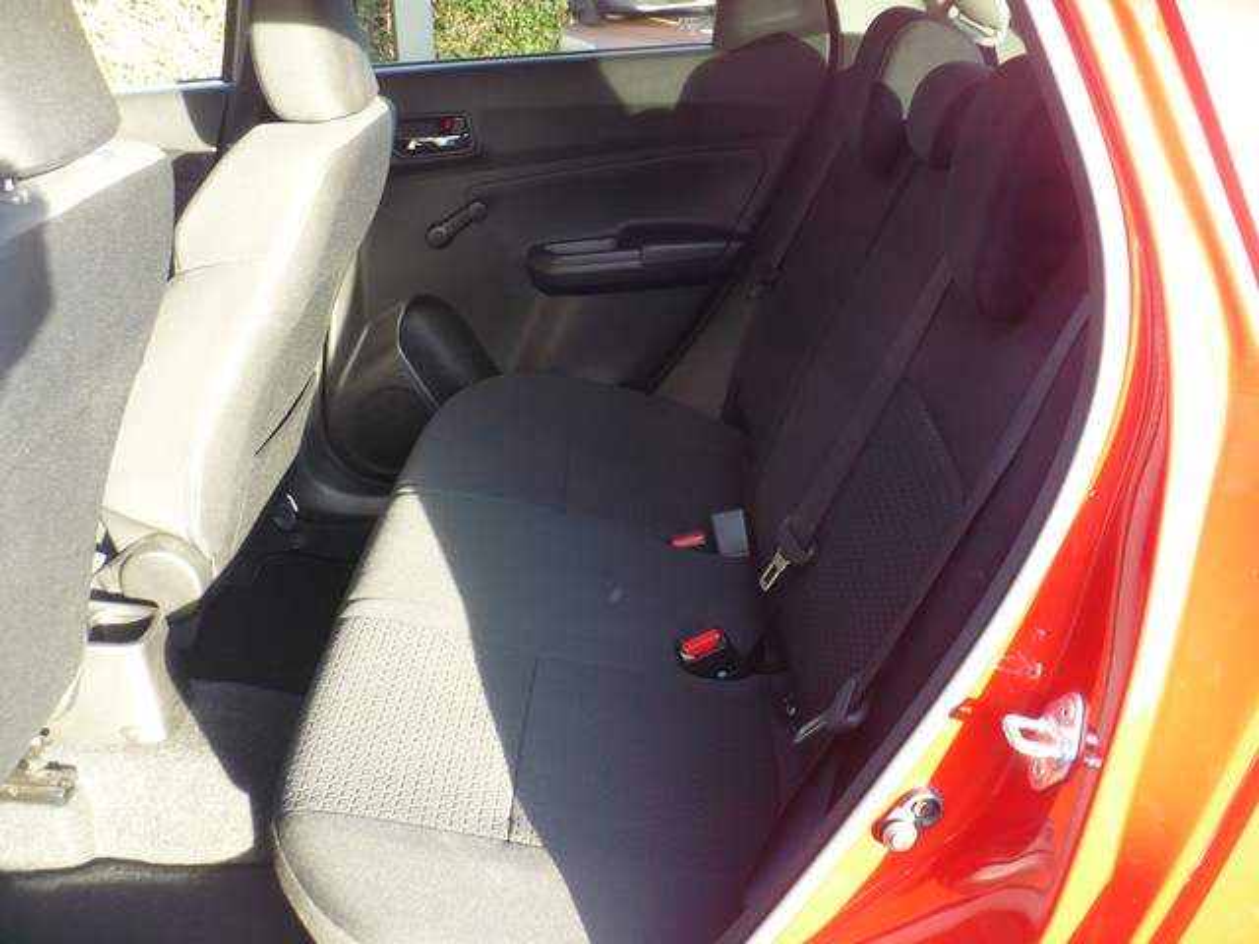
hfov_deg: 50.1
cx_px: 630
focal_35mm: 37
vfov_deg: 38.7
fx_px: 1346
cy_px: 472
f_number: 2.8
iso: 125
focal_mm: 6.1
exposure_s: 1/30
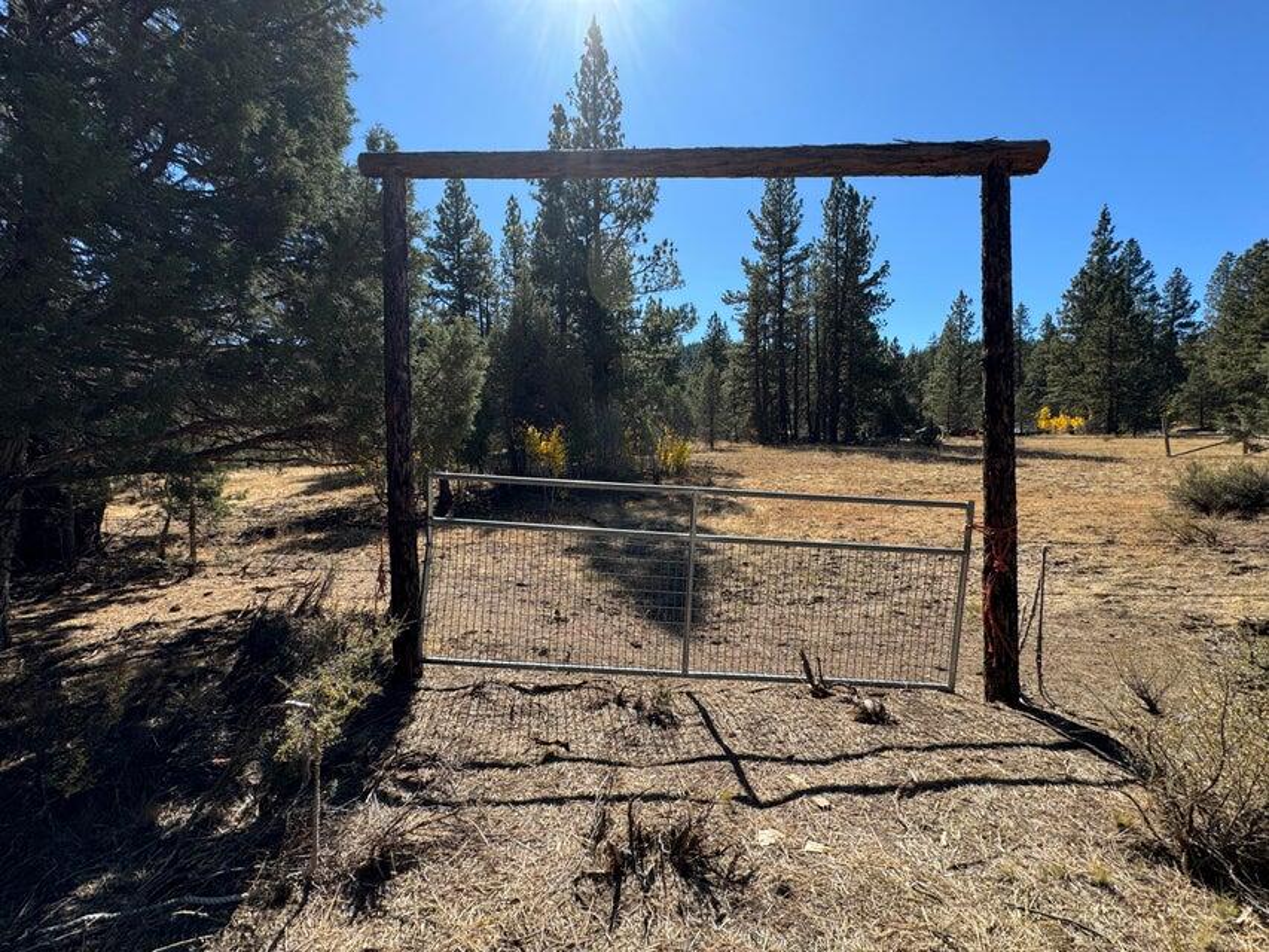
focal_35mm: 14
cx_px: 634
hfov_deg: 102.1
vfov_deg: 85.7
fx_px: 513
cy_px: 476
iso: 40
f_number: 2.2
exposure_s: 1/1048
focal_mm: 2.22
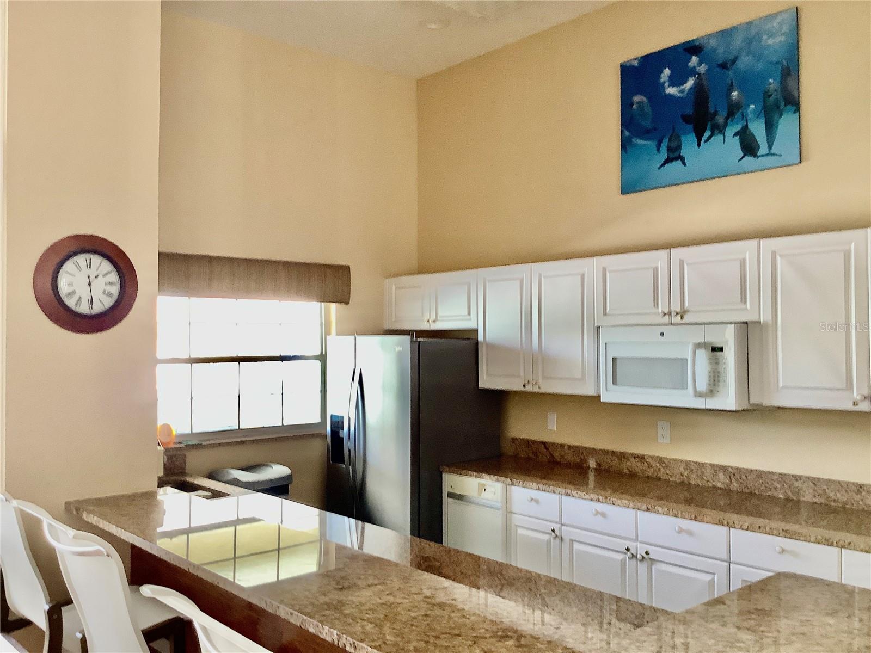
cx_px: 436
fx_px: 780
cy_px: 326
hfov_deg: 58.4
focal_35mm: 31
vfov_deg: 45.4
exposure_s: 1/50
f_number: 2.4
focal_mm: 3.3
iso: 125
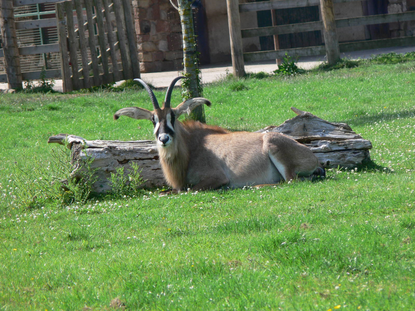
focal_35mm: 420
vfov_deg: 3.5
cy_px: 156
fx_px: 5035
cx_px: 208
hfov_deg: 4.7
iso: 80
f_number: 5.6
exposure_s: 1/200
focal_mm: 88.8
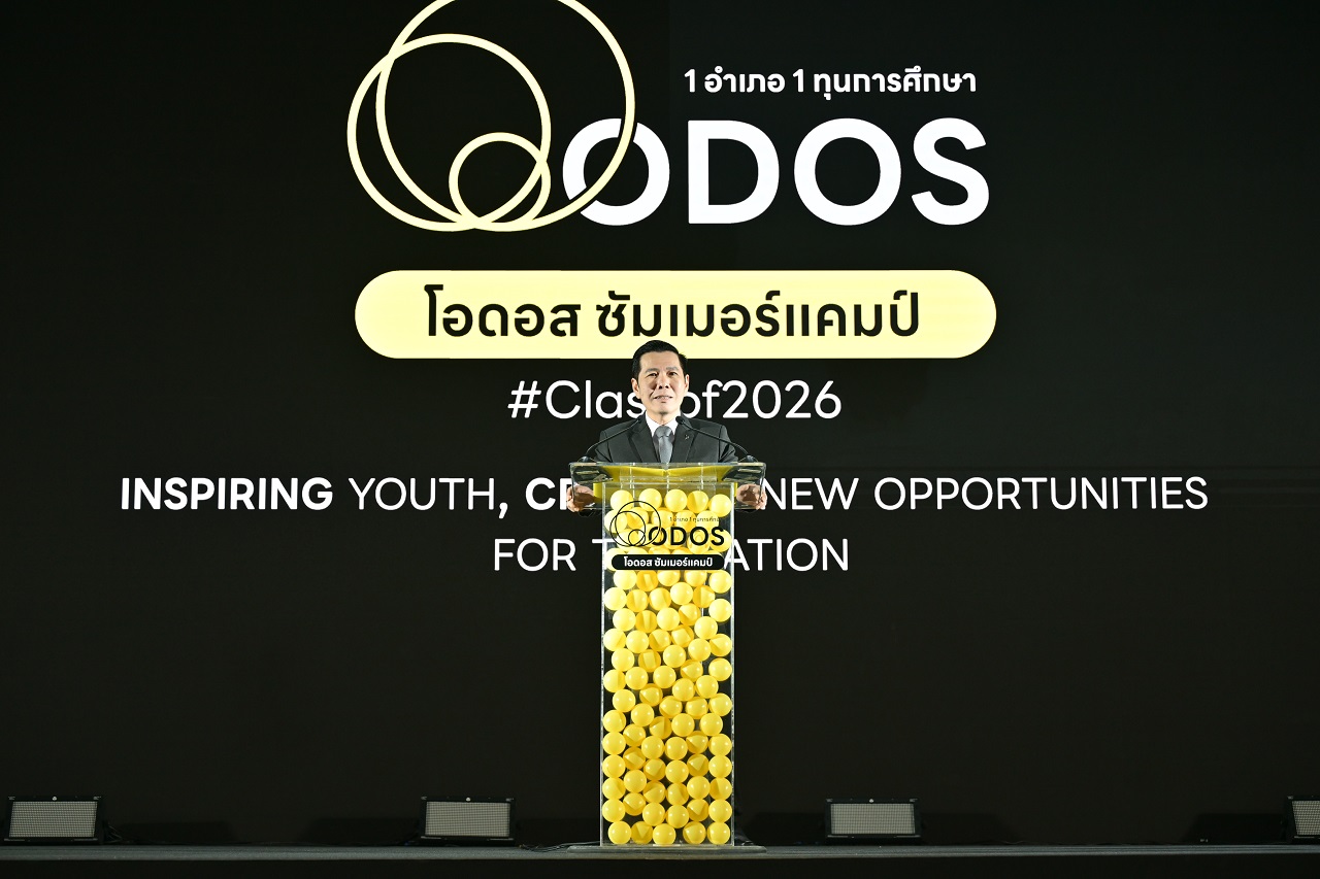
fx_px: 2566
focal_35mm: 70
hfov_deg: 28.8
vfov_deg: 19.5
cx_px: 660
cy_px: 440
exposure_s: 1/200
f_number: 3.5
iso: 400
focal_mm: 70
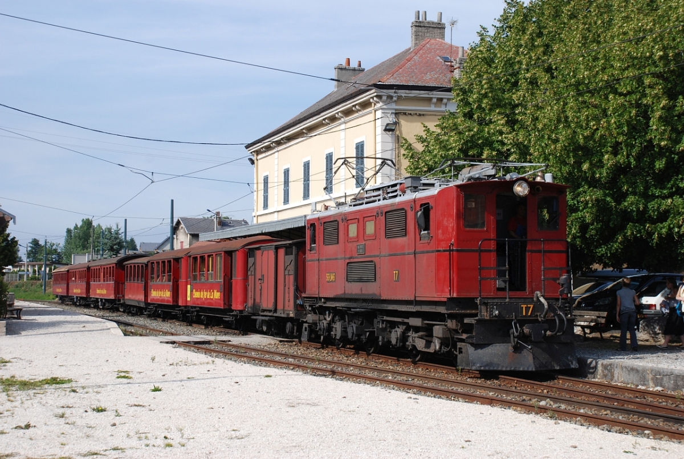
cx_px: 342
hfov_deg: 33.3
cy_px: 230
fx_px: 1142
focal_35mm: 60
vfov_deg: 22.7
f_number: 8
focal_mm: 40
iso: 200
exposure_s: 1/320
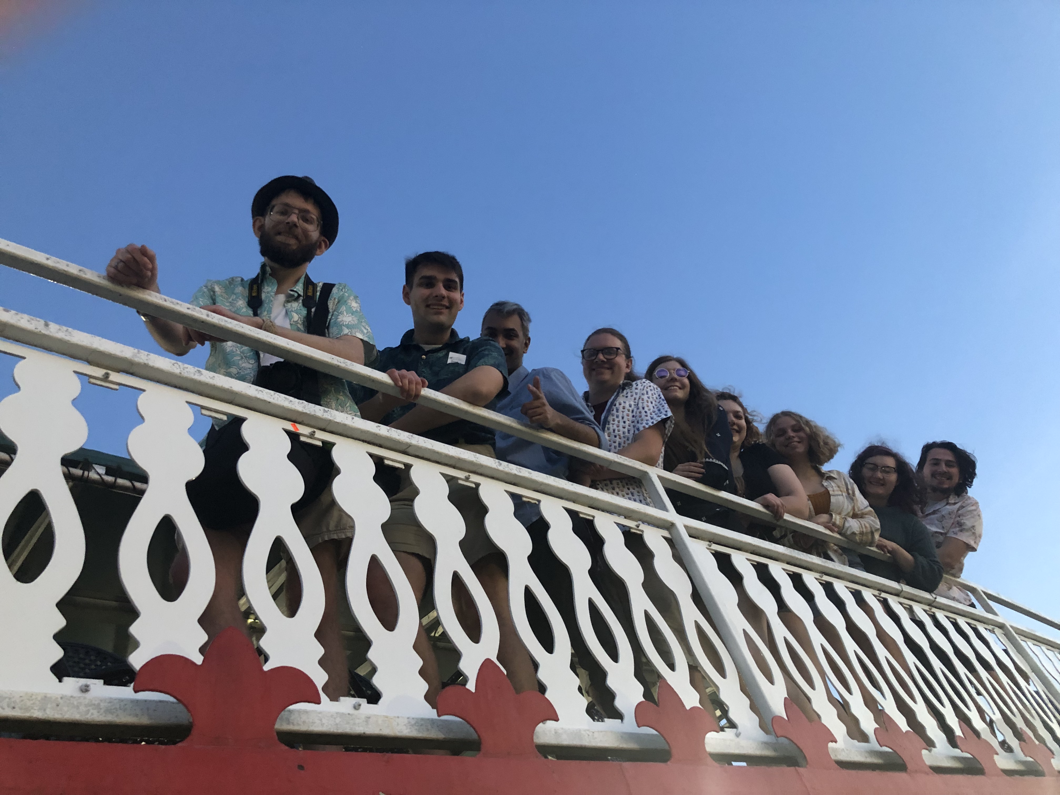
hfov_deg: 63.4
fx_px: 857
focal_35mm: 28
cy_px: 398
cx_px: 530
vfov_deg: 49.7
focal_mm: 3.99
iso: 100
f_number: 1.8
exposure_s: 1/7
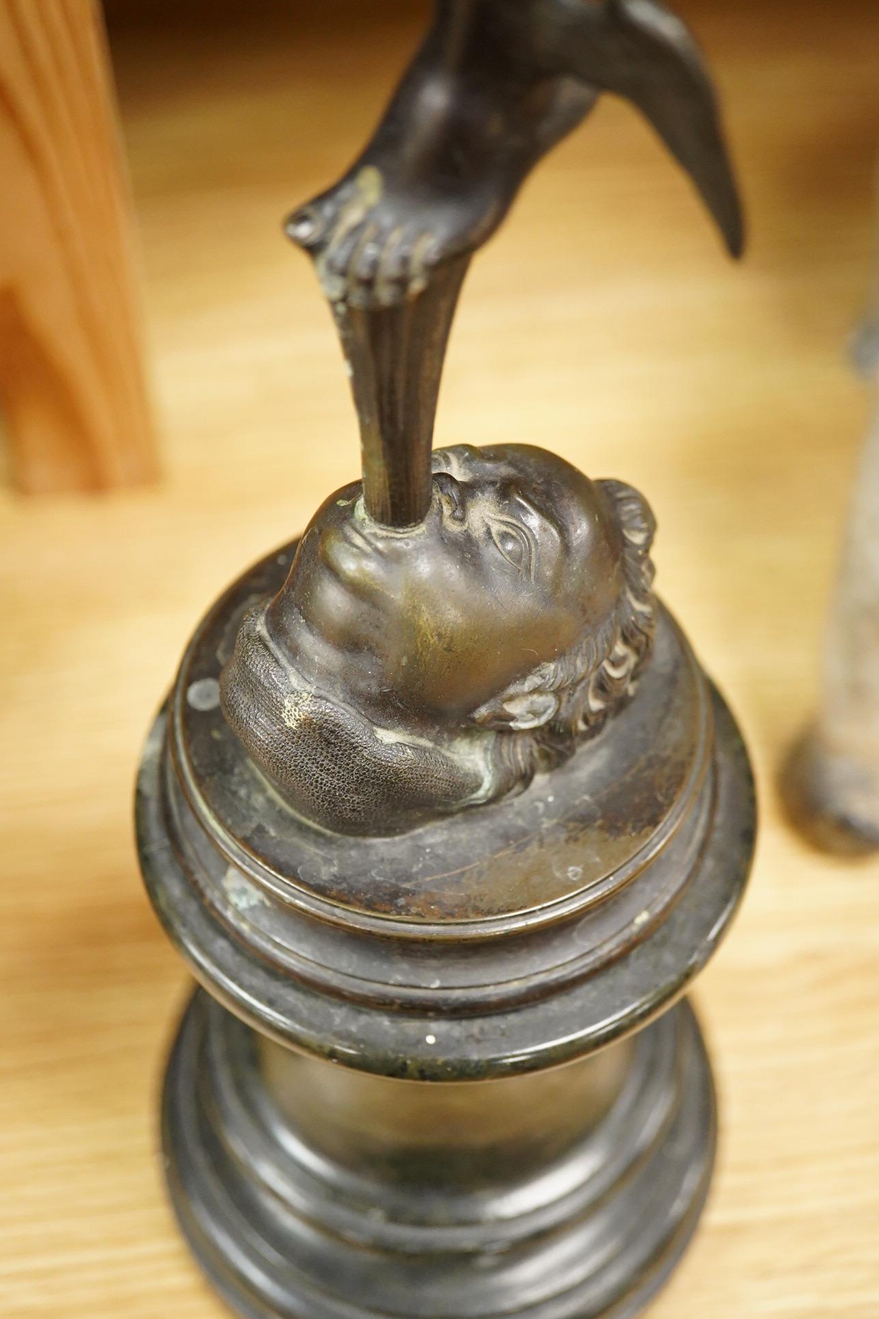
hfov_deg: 29.2
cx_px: 449
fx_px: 1685
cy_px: 660
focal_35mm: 46
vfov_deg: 42.7
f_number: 5
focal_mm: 30
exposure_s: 1/125
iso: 2500
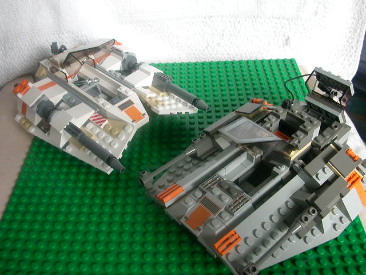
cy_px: 138
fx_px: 391
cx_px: 183
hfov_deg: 50.1
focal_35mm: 37
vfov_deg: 38.7
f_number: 2.7
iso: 337
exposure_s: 1/24.1
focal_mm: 5.6
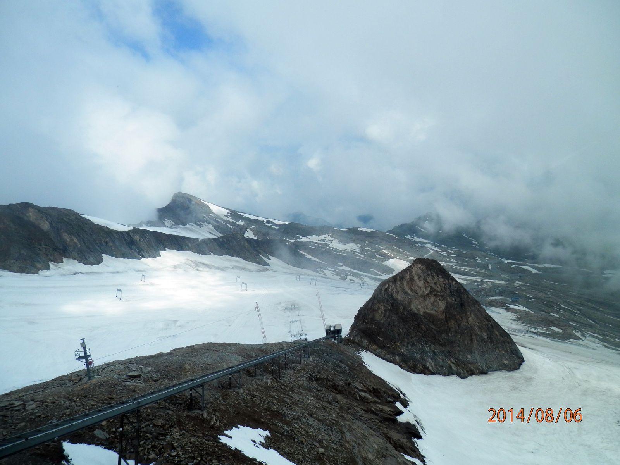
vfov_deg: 54.9
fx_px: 448
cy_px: 232
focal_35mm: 25
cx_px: 310
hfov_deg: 69.4
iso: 80
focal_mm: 4.5
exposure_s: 1/200
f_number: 8.7
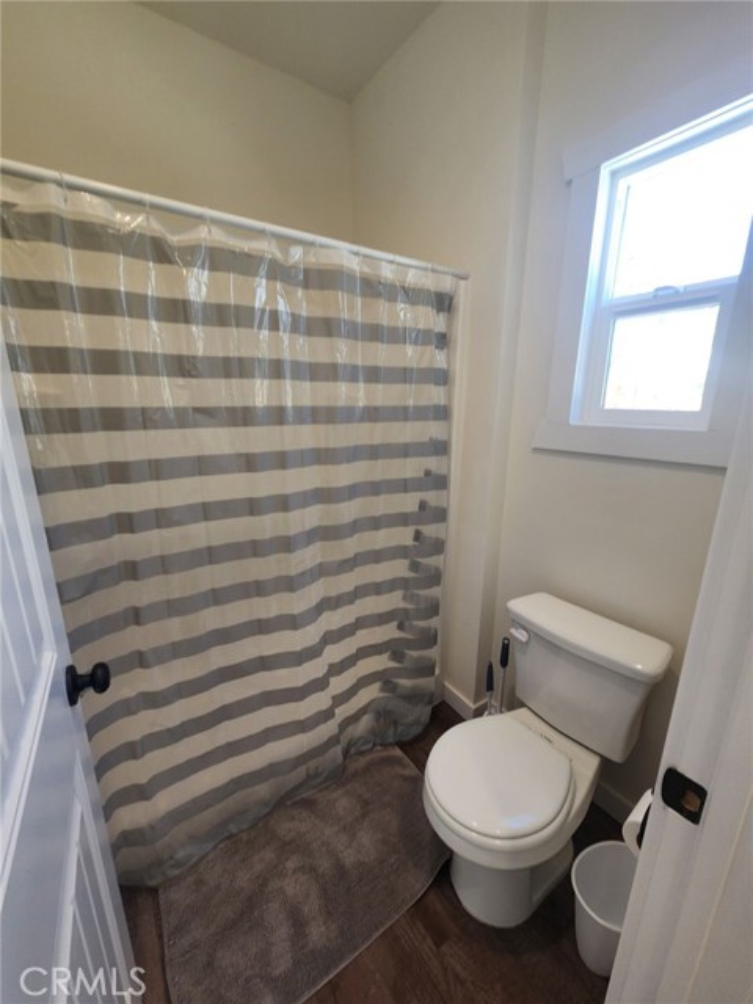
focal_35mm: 13
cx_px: 376
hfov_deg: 89.9
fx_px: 377
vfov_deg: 106.2
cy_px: 502
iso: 80
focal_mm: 2.2
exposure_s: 1/60
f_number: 2.2
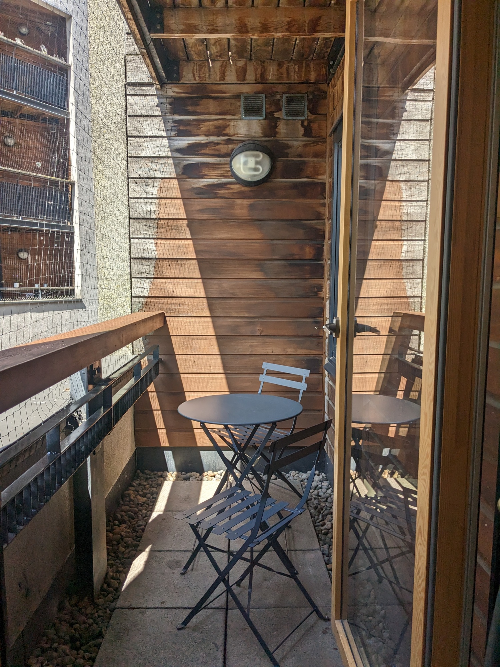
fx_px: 520
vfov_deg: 65.3
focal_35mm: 27
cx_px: 250
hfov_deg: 51.4
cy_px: 334
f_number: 1.73
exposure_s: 1/1017
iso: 46
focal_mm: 4.38
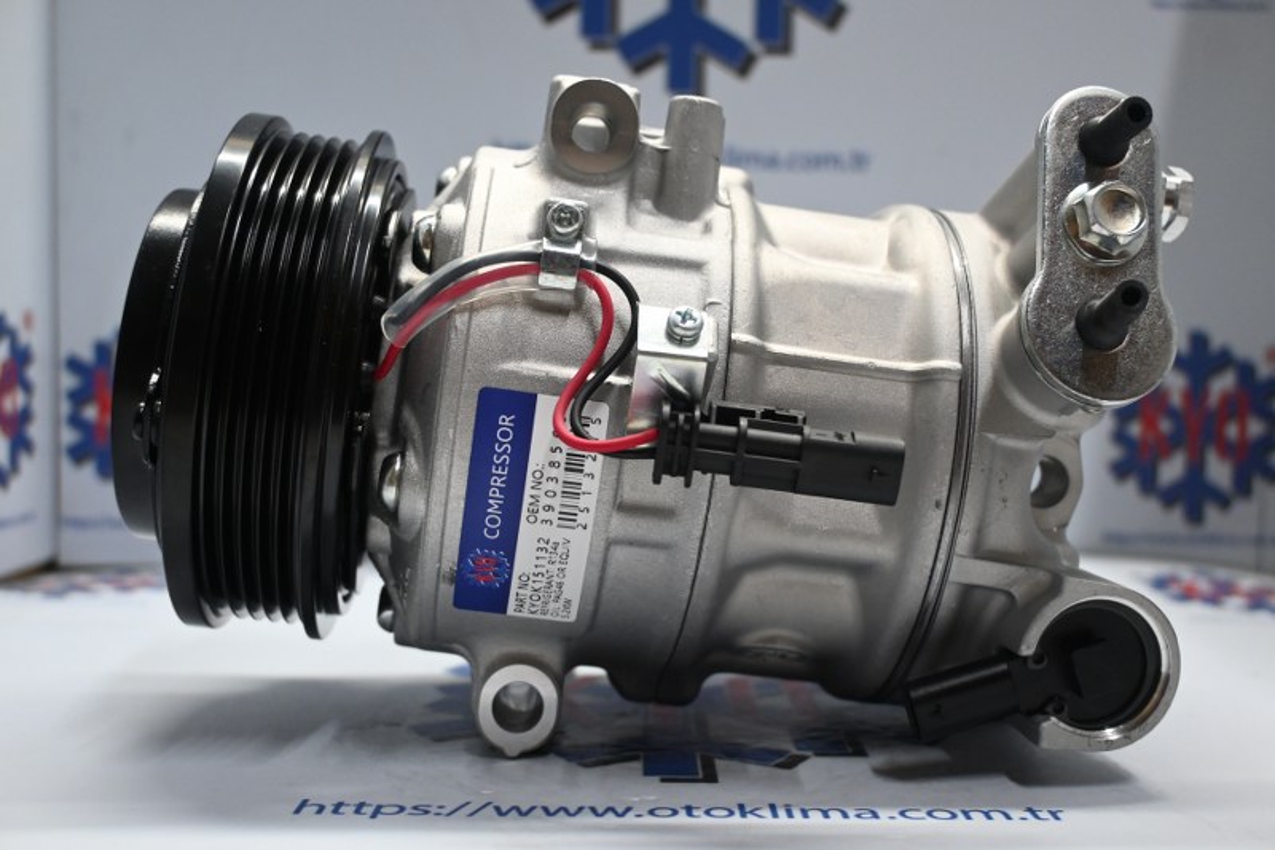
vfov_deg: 35.5
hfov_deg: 51.3
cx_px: 638
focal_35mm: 38
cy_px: 425
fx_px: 1328
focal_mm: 25
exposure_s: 1/125
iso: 1400
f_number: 4.2
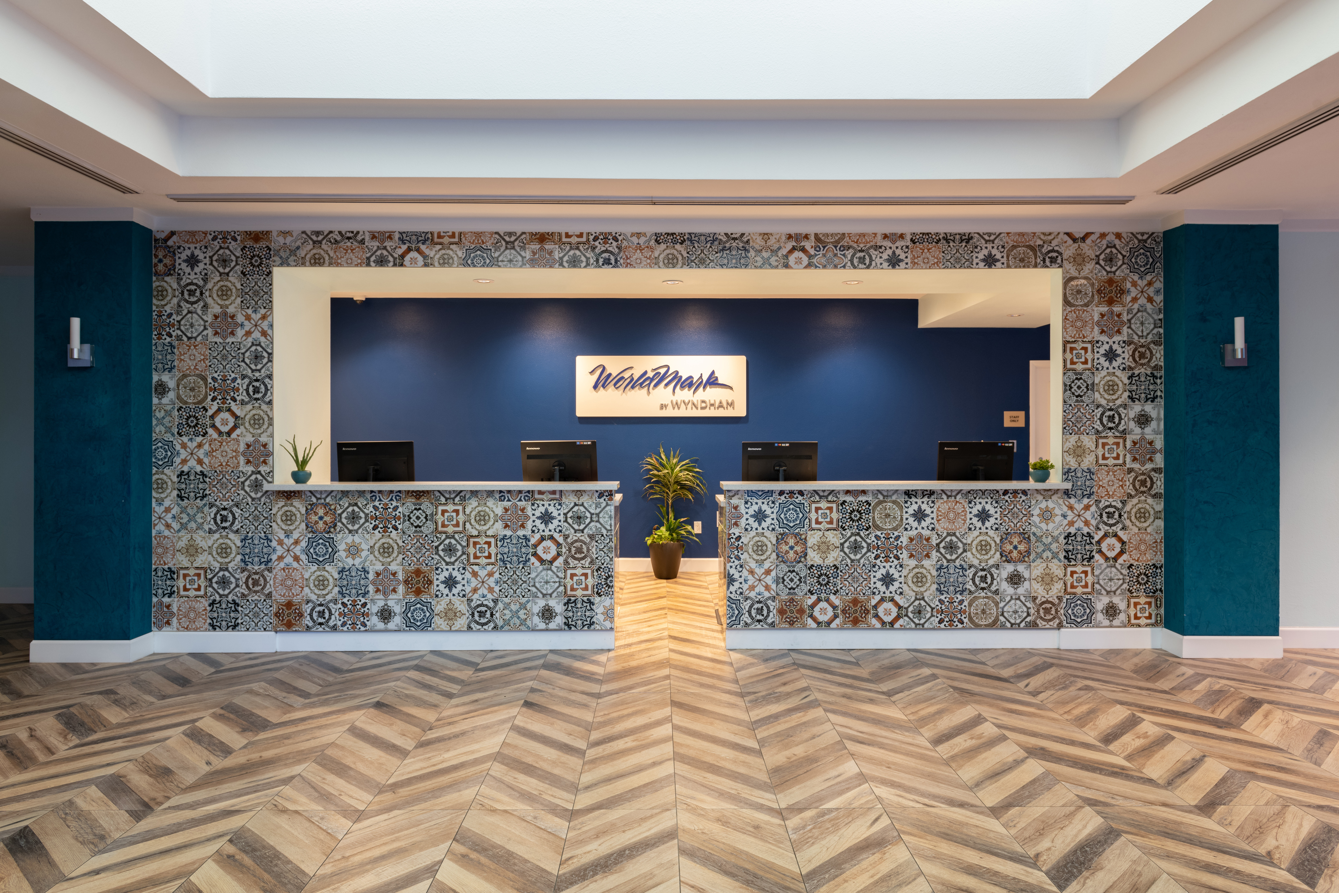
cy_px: 446
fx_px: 893
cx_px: 670
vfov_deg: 53.1
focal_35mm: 24
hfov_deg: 73.7
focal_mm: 24
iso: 200
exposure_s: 1.6
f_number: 9
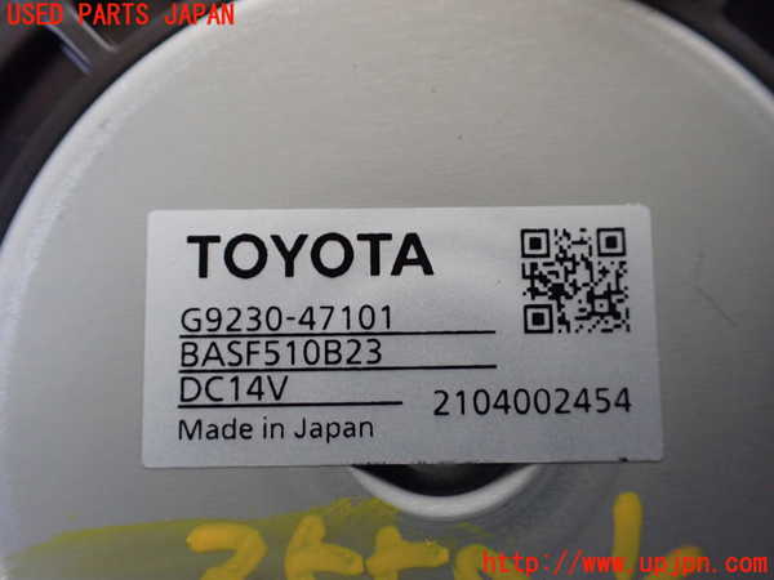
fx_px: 671
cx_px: 387
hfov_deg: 60.0
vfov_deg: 46.8
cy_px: 290
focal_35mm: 30
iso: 800
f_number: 2.3
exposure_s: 1/50
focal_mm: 5.4
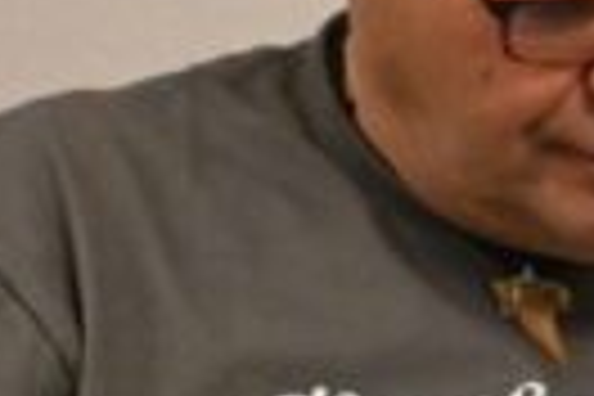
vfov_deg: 1.9
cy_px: 673
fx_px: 11729
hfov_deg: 2.8
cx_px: 2052
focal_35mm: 711
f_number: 4.8
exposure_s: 1/100
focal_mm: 61
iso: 5600
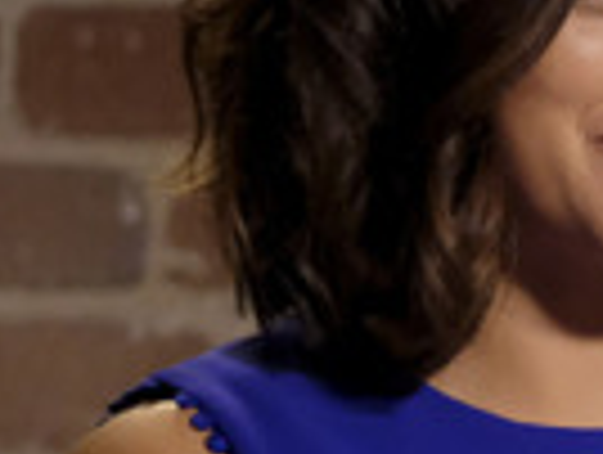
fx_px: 20435
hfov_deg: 1.7
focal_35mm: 1171
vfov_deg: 1.3
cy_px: 661
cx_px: 909
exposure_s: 1/100
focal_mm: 140
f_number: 2.8
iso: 4000
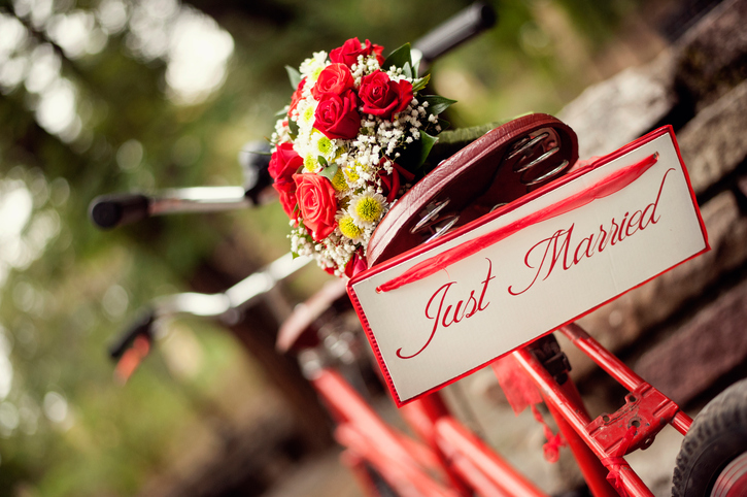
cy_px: 248
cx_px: 374
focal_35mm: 50
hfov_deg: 39.6
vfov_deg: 26.9
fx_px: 1037
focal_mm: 50
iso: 1000
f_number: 2.2
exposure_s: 1/2500
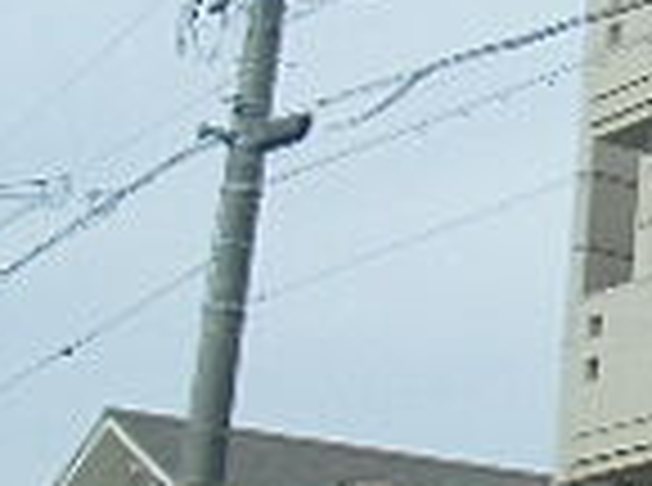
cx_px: 1255
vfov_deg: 11.9
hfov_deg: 13.8
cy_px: 374
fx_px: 2330
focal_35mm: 124
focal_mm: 4.87
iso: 64
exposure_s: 1/640
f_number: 3.3
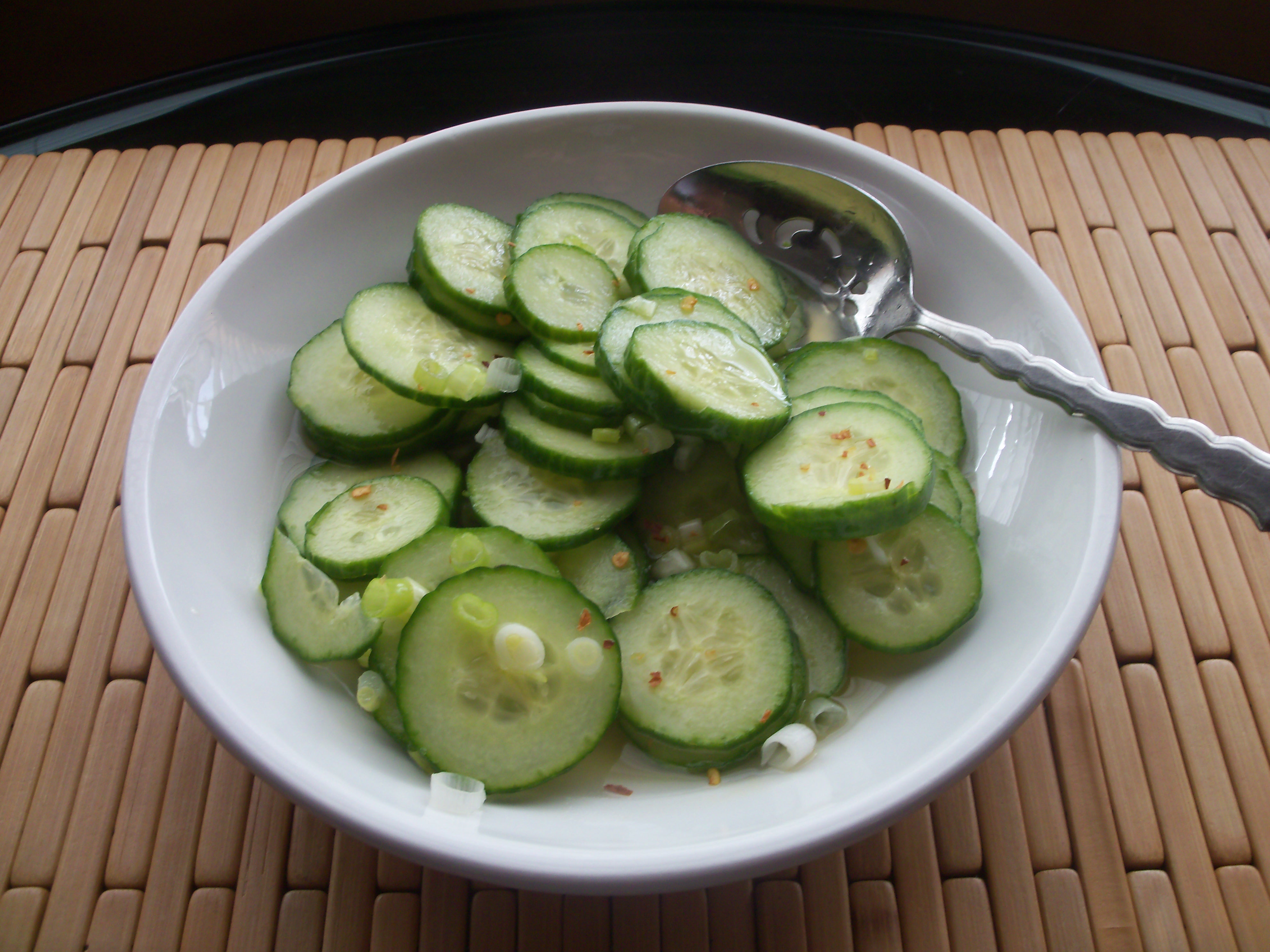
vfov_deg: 40.7
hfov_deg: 52.6
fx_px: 1284
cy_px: 476
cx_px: 635
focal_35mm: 35
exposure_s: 1/30
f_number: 3
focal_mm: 6.3
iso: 64
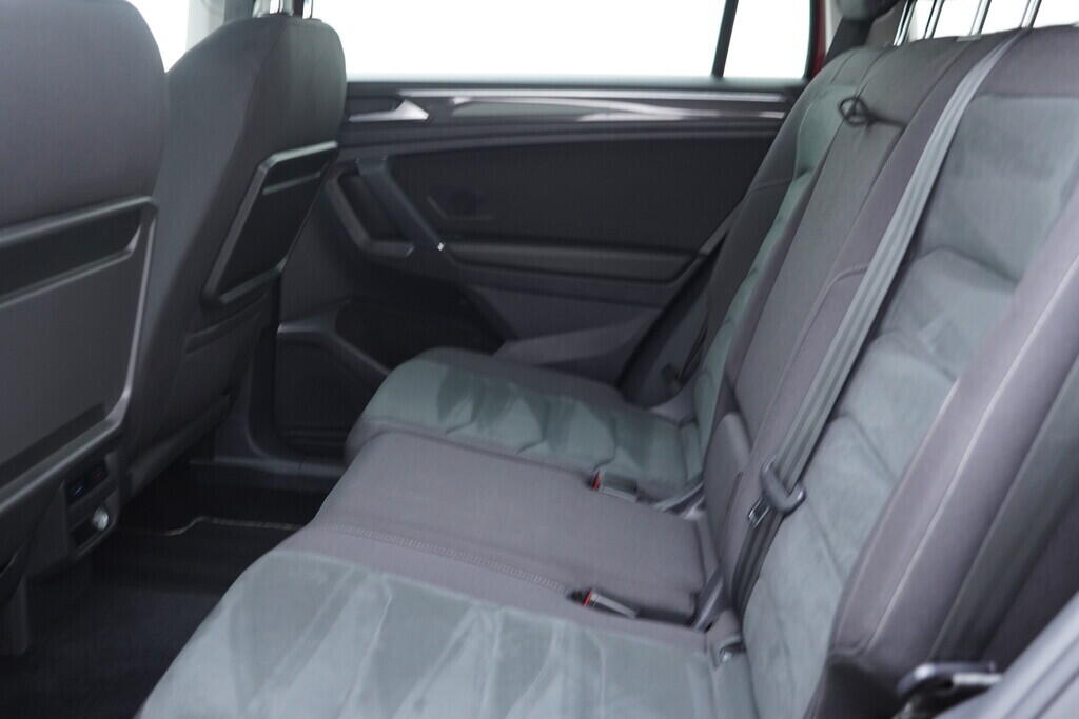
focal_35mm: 36
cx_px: 540
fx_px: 1079
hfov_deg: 53.1
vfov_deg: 36.9
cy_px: 360
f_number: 2.8
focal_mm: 24
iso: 800
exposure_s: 1/40
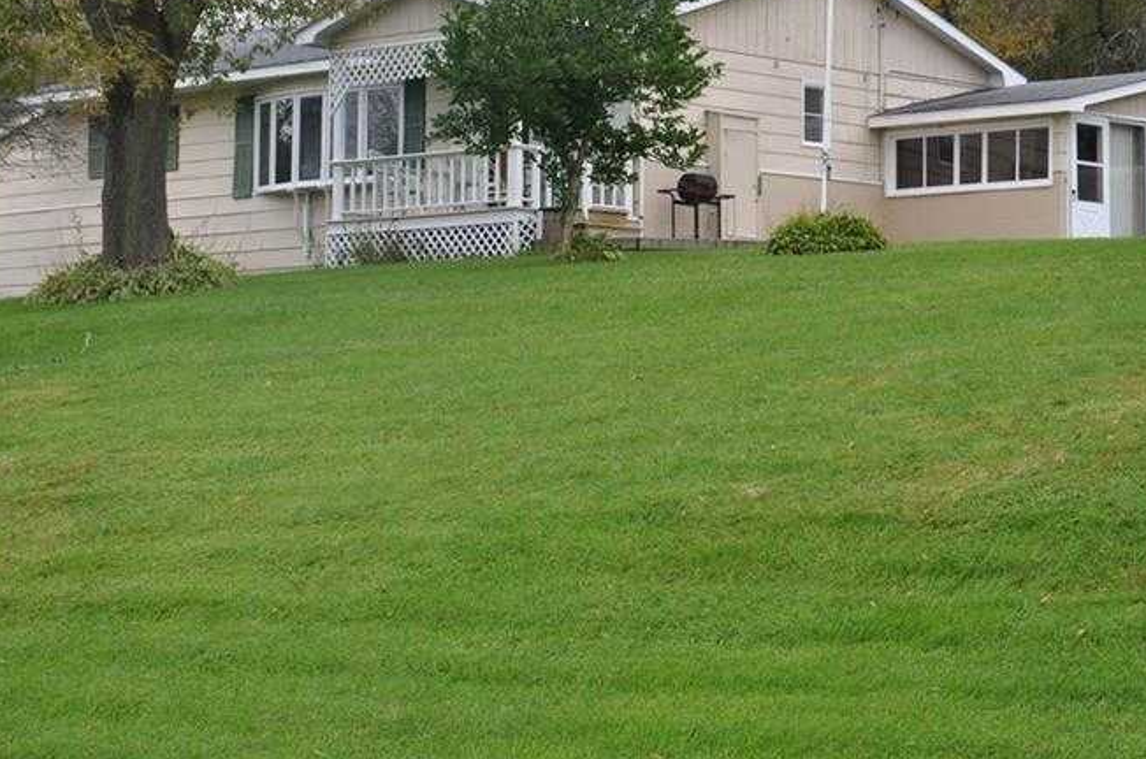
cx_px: 631
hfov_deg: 20.6
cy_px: 233
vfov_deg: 13.7
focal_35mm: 99
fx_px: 3145
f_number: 7.1
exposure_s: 1/200
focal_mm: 42
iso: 200
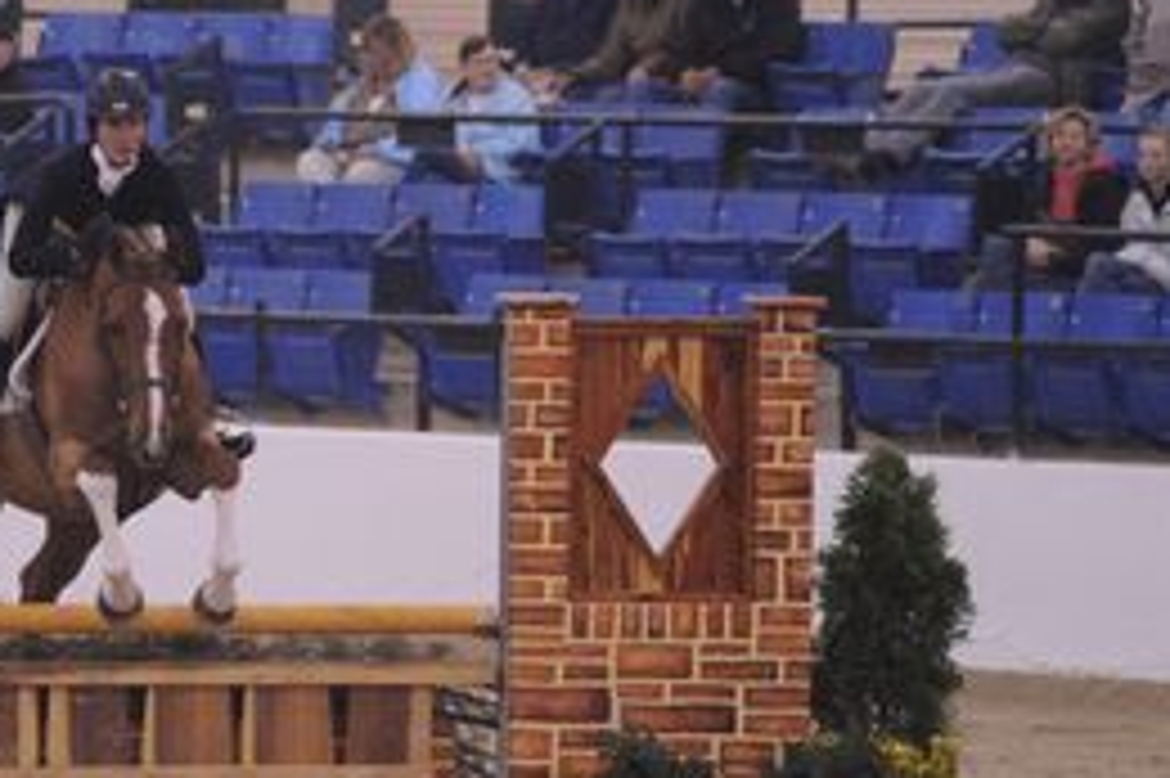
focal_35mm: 492
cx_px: 112
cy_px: 454
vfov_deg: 2.8
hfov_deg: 4.2
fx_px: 15979
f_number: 2.8
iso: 5000
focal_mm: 200
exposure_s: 1/400
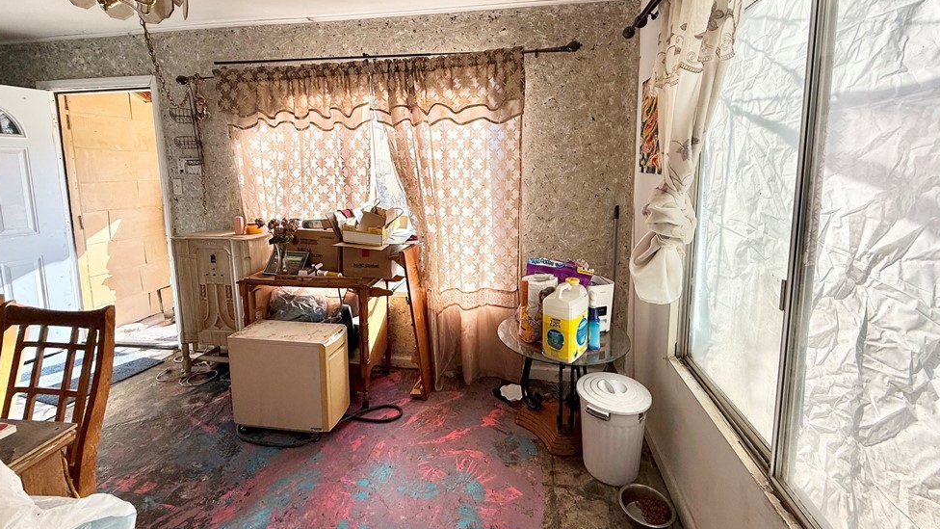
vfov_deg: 66.5
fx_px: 399
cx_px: 471
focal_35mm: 16
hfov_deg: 99.4
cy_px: 214
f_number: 2.2
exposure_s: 1/448
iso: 50
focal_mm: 2.22
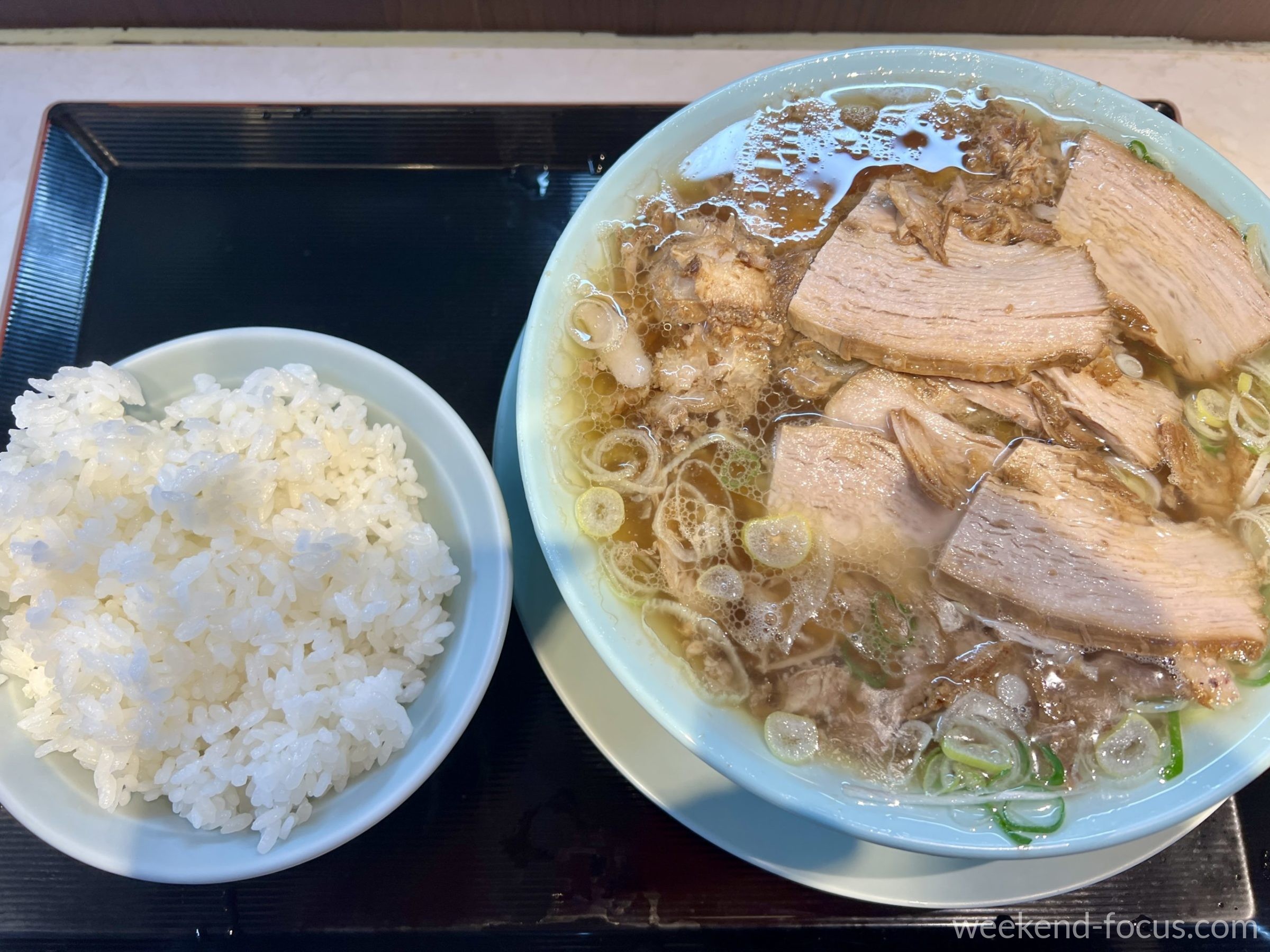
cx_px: 635
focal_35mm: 26
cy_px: 476
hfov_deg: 67.3
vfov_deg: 53.1
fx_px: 954
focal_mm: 5.7
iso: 50
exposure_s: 1/100
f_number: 1.5
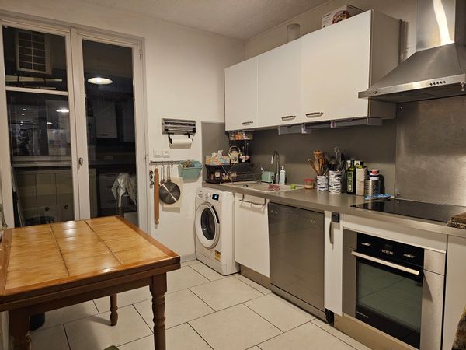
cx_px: 233
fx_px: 310
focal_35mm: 23
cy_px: 175
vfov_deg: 58.9
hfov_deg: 73.9
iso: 640
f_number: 1.7
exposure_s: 1/60
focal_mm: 6.3
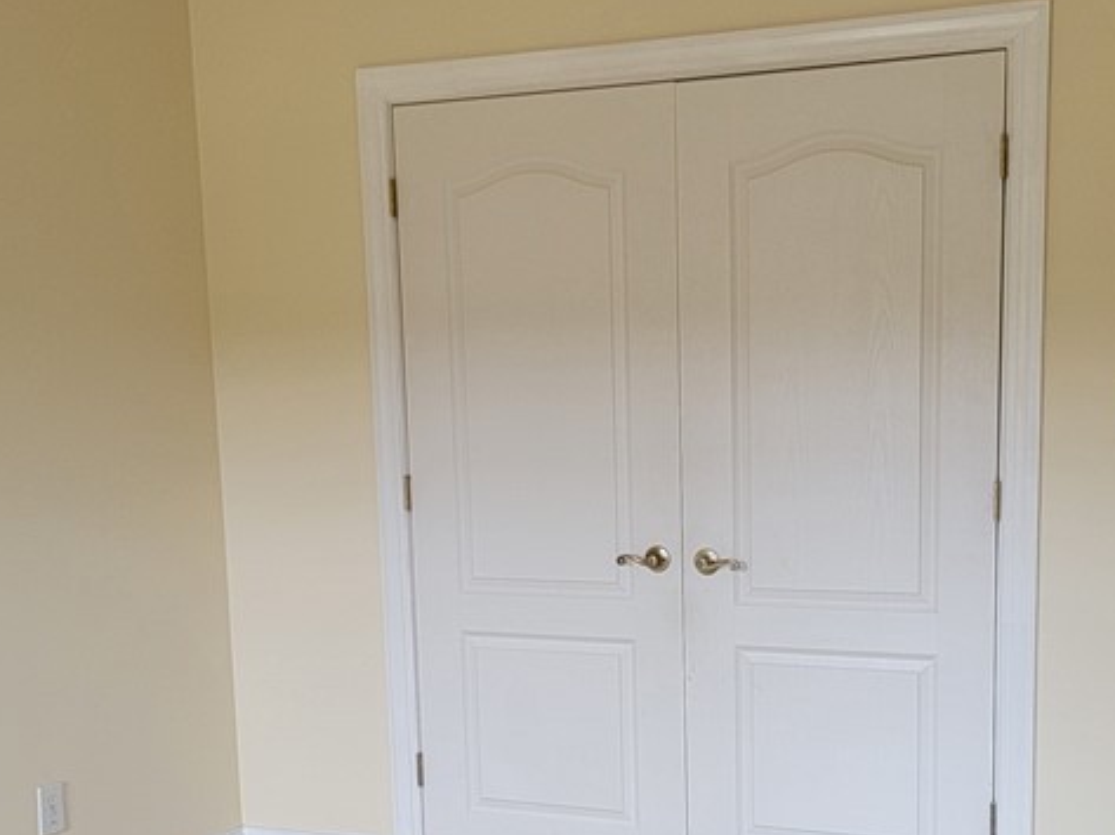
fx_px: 1674
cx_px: 603
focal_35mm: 52
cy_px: 594
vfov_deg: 27.7
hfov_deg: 36.8
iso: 200
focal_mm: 6.7
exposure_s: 1/60
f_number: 1.8
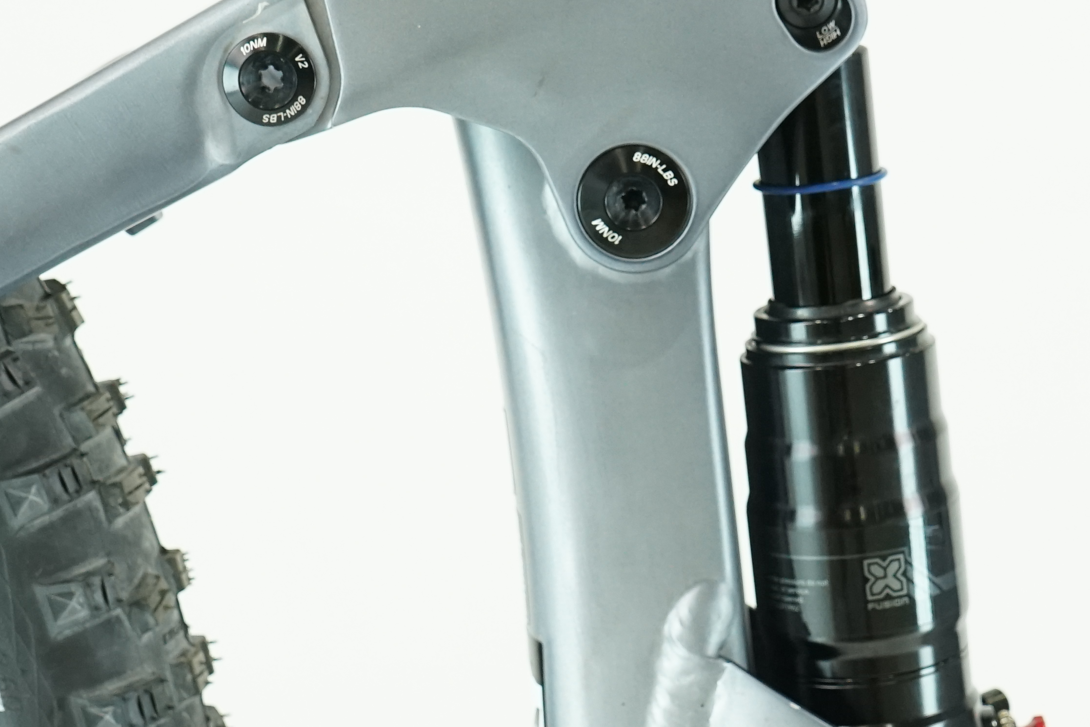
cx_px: 673
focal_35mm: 94
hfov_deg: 21.6
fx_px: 2846
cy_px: 441
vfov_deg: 14.5
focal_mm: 35
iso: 2000
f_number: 5
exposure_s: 1/200
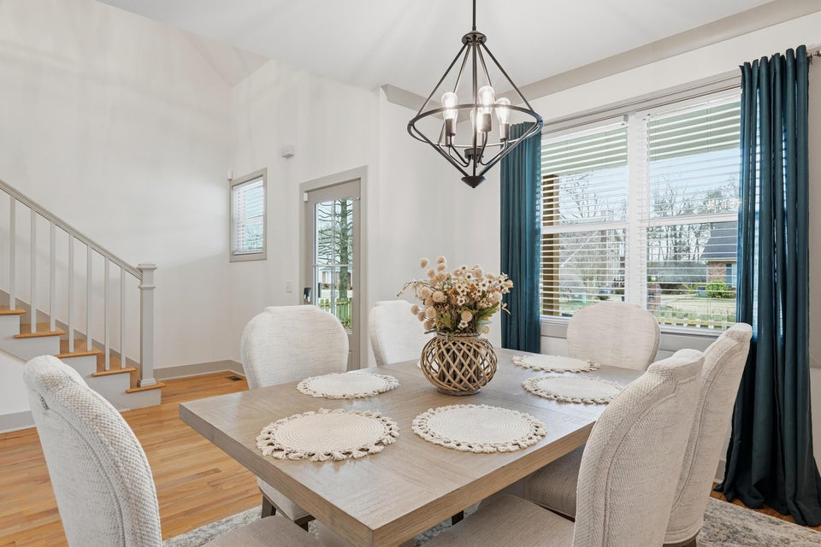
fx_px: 445
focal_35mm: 20
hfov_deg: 85.4
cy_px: 274
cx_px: 410
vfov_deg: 63.2
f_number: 11
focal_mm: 19.5
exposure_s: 1/13
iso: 100
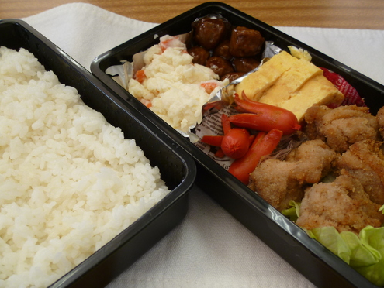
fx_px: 344
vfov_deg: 45.2
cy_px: 176
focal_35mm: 31
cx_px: 192
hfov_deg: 58.3
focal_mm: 4.3
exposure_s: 1/60
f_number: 2.2
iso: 80
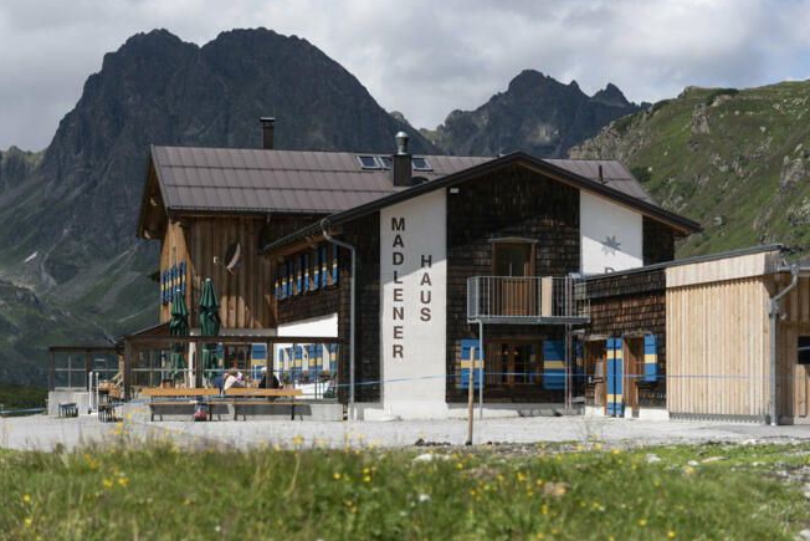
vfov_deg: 16.5
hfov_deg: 24.5
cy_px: 270
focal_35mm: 83
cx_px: 405
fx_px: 1868
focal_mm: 82
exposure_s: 1/1600
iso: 100
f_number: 4
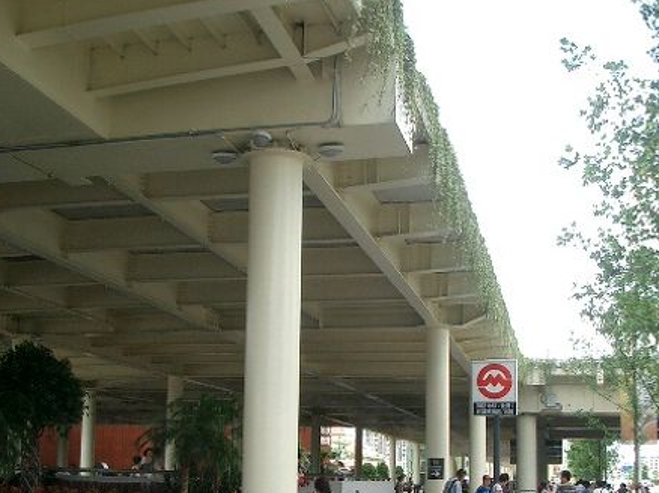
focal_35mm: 52
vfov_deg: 27.8
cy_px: 325
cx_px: 304
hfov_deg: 36.8
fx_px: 989
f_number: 4.3
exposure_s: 1/125
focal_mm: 5.8
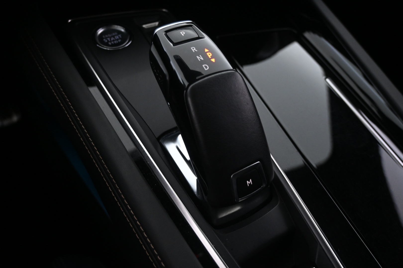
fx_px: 336
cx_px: 202
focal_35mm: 30
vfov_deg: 43.6
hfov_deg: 61.9
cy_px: 134
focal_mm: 20
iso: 2000
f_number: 3.8
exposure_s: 1/30
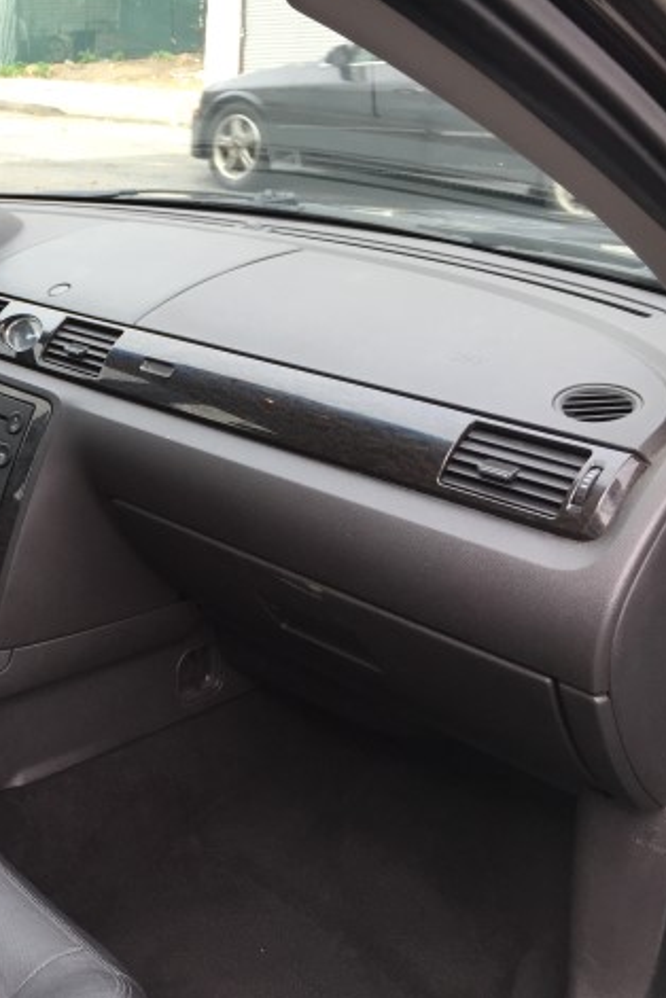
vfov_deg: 47.4
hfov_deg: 30.3
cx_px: 0
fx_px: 1138
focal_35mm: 41
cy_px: 502
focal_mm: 4.15
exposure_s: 1/120
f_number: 2.2
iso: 32
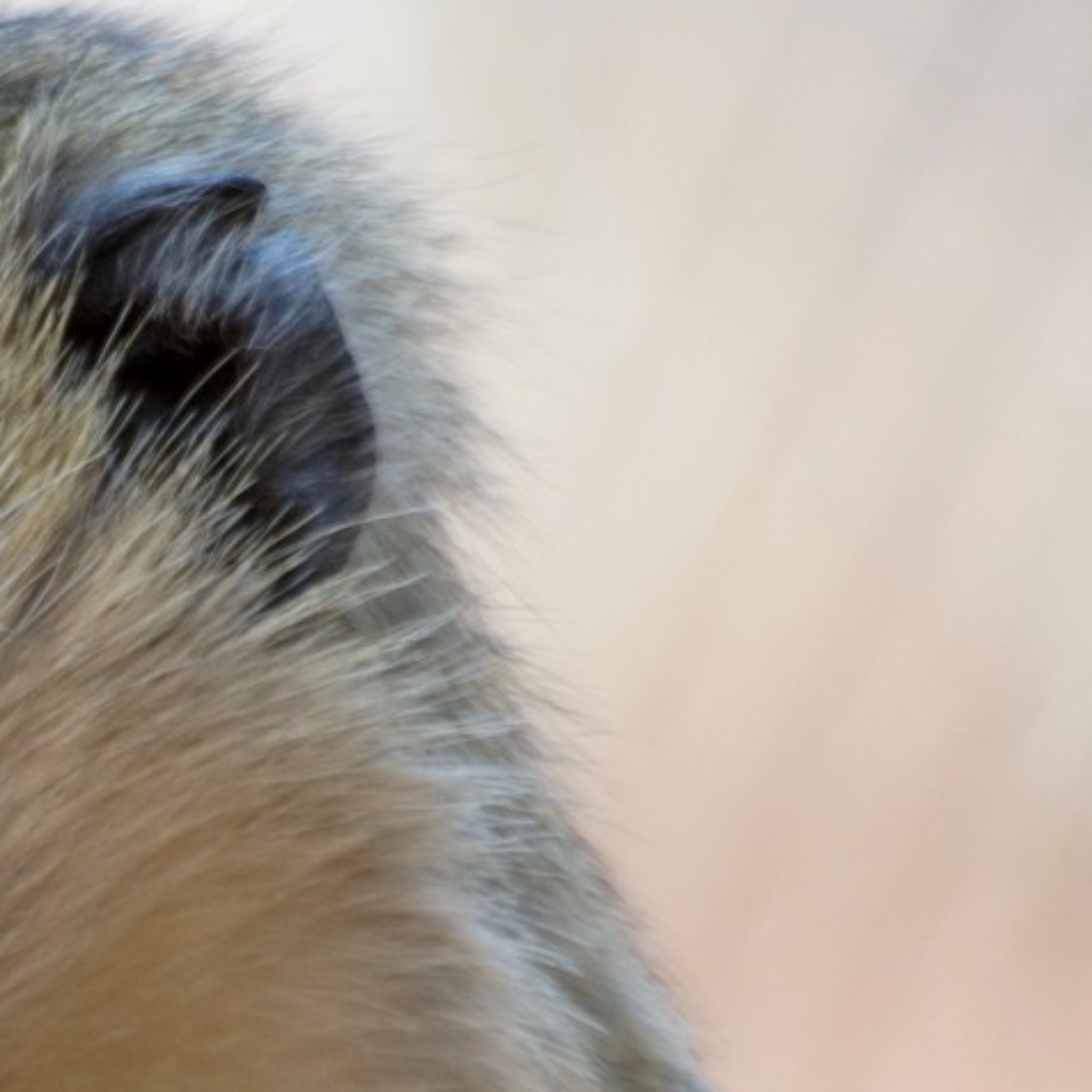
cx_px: 11
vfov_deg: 1.8
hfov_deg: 1.8
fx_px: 34477
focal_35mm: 966
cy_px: 629
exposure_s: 1/500
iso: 1250
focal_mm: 300
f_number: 5.6
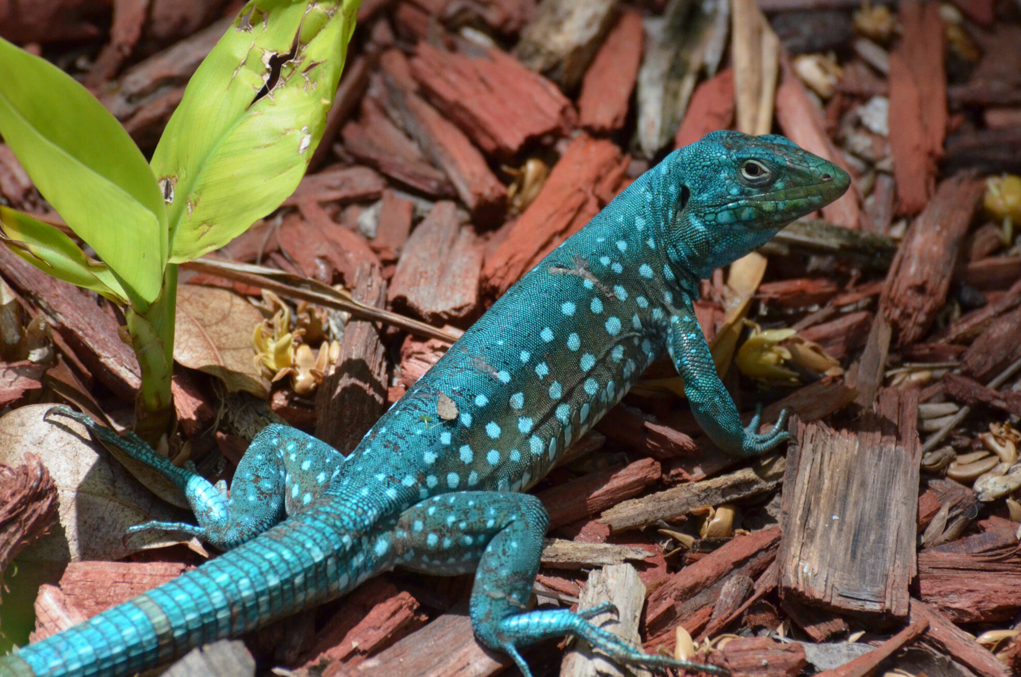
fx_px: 12088
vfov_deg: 3.2
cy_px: 291
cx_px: 546
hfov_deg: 4.8
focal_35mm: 427
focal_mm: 220
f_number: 8
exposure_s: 1/4000
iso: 2000
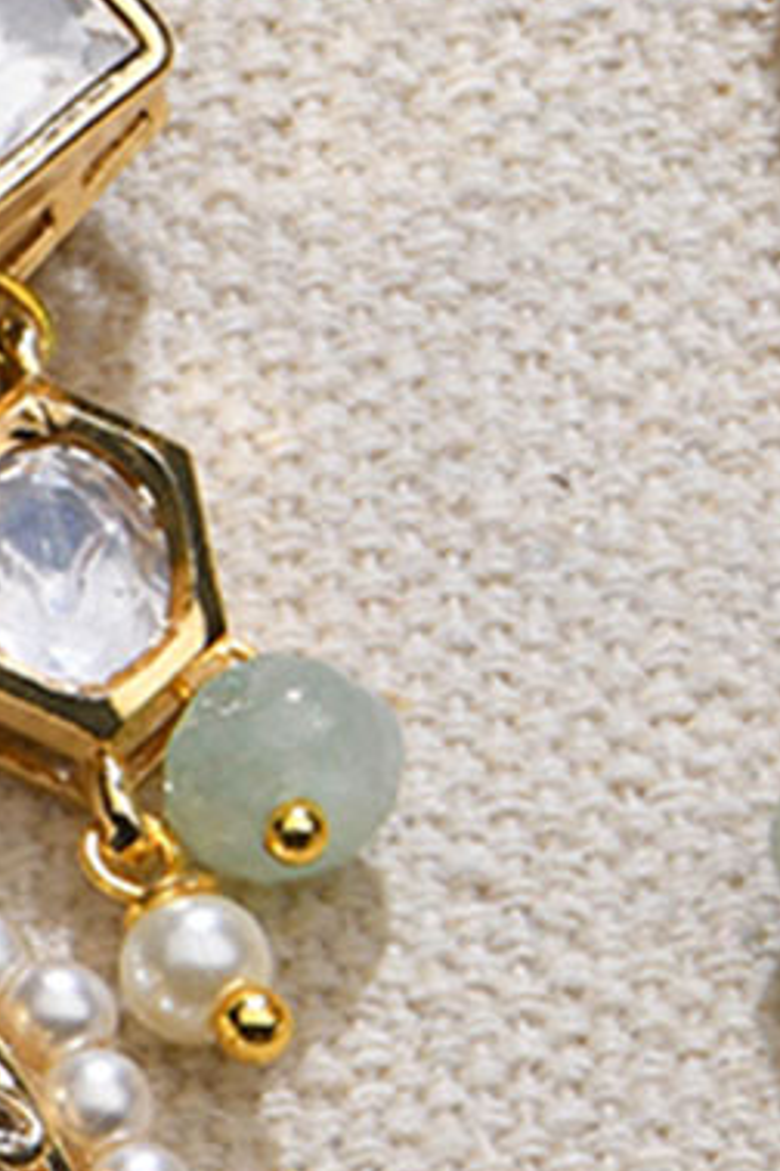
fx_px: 20311
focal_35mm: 625
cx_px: 638
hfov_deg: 2.2
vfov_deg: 3.3
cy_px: 911
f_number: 18
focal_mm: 105
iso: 160
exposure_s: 1/125
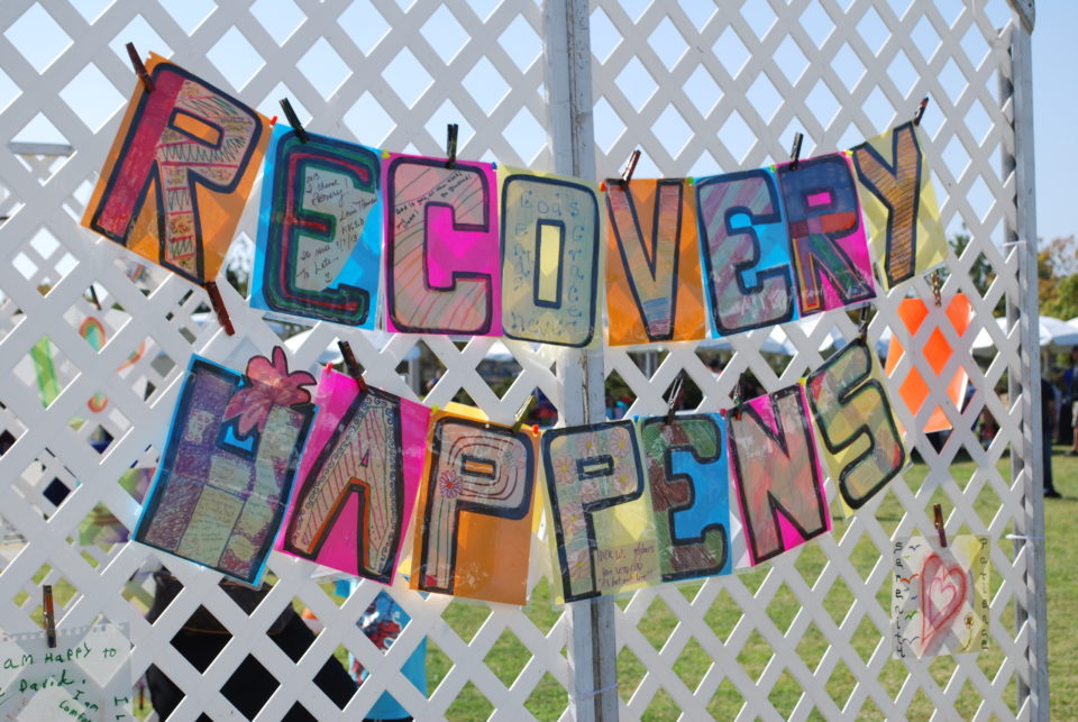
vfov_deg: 20.7
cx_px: 539
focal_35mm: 66
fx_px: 1979
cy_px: 361
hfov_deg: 30.5
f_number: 8
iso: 100
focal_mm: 44
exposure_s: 1/250
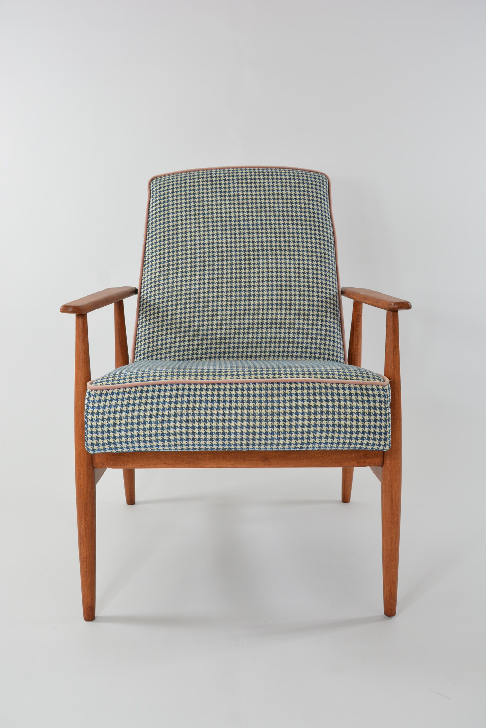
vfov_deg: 49.5
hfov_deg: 34.3
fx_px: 788
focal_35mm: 39
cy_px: 364
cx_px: 243
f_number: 7.1
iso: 400
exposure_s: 1/60
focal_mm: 26
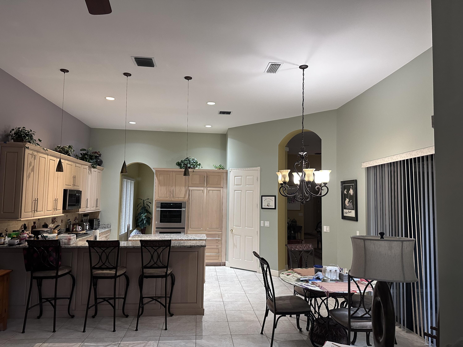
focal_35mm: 24
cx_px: 232
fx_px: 321
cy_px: 174
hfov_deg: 71.6
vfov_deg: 56.8
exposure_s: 1/60
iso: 320
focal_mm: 6.86
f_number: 1.78
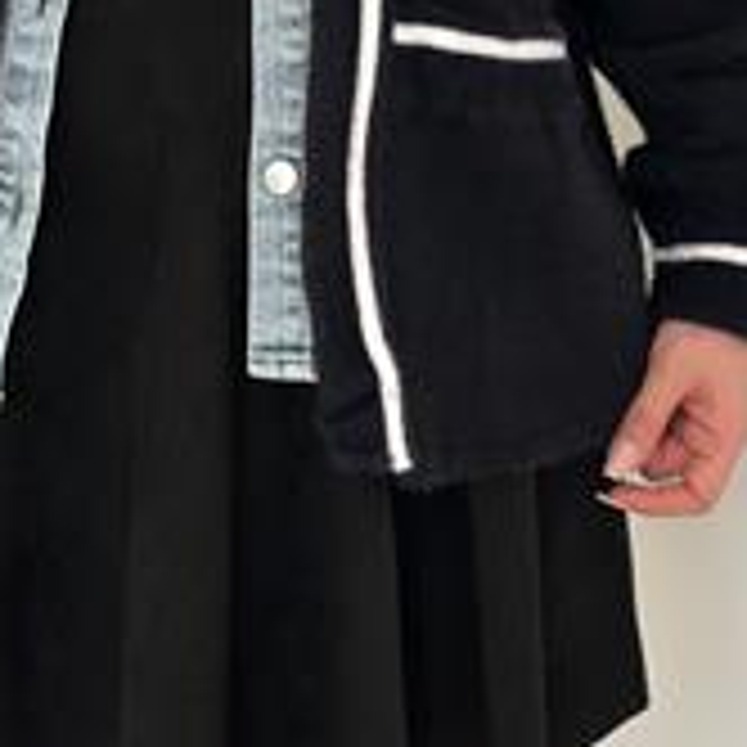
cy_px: -286
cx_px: 144
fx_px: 3320
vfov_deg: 12.4
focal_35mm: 136
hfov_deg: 12.8
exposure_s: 1/243
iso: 80
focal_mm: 6.86
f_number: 1.78
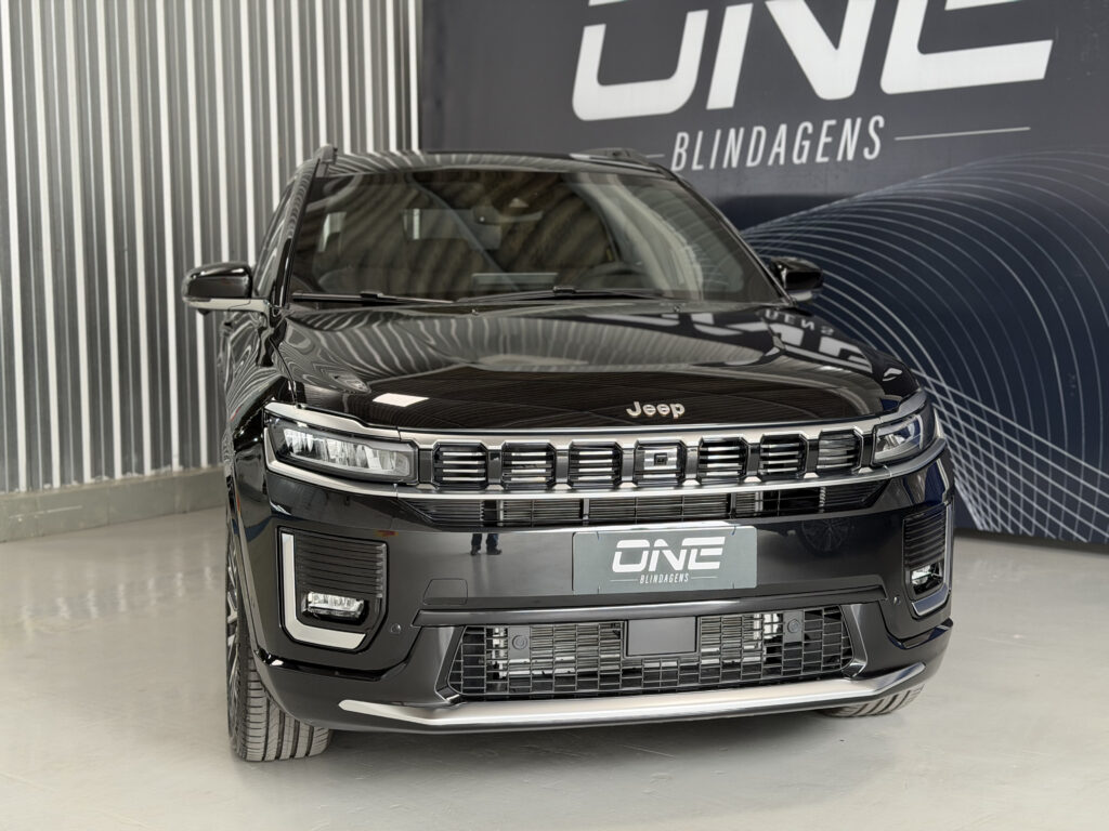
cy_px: 416
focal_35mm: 48
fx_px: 1538
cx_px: 554
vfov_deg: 30.3
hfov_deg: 39.7
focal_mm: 6.76
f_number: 1.78
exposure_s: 1/70
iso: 100
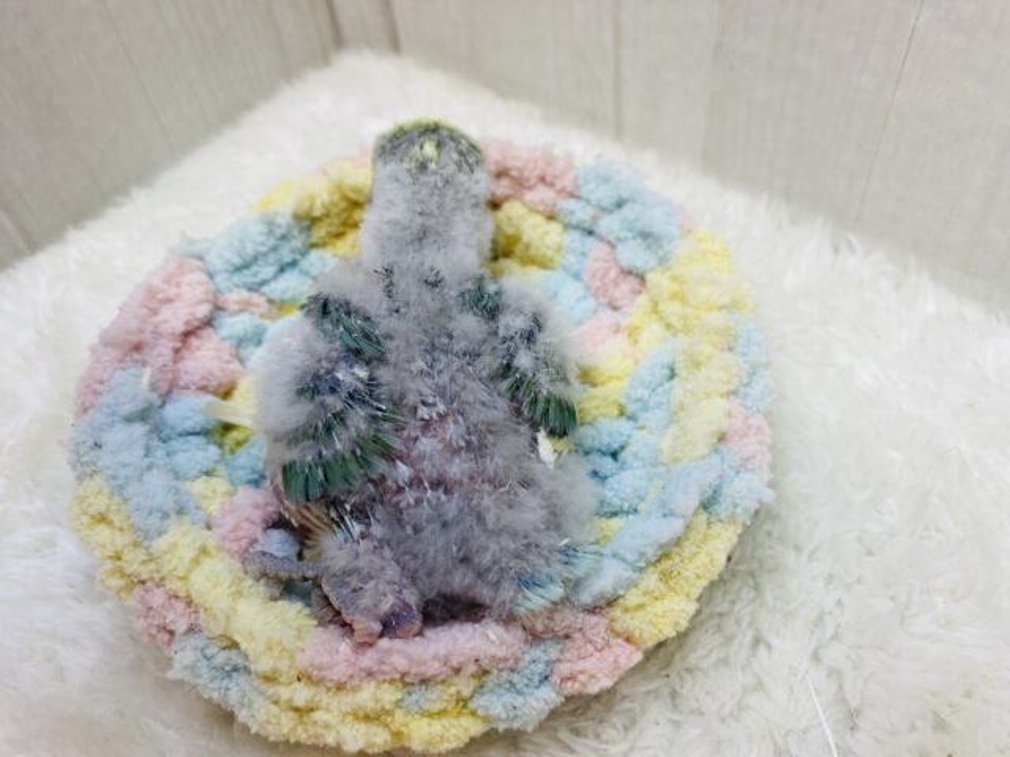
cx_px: 505
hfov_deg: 69.4
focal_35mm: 25
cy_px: 378
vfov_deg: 54.9
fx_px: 729
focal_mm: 4.25
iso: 80
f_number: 1.8
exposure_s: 1/100
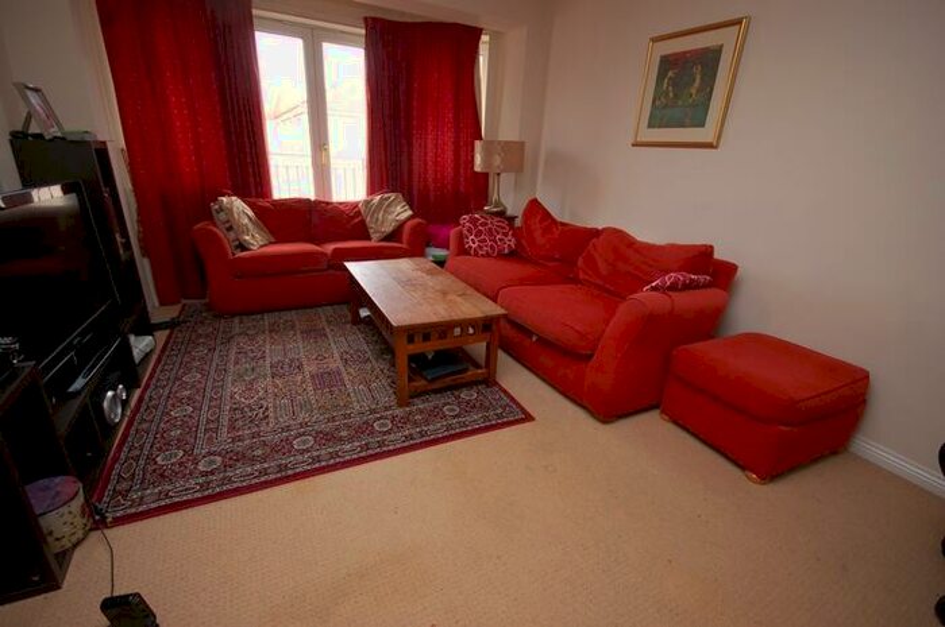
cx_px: 472
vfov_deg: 77.2
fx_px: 393
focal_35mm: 15
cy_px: 314
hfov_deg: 100.5
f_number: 4
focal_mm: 10
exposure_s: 1/60
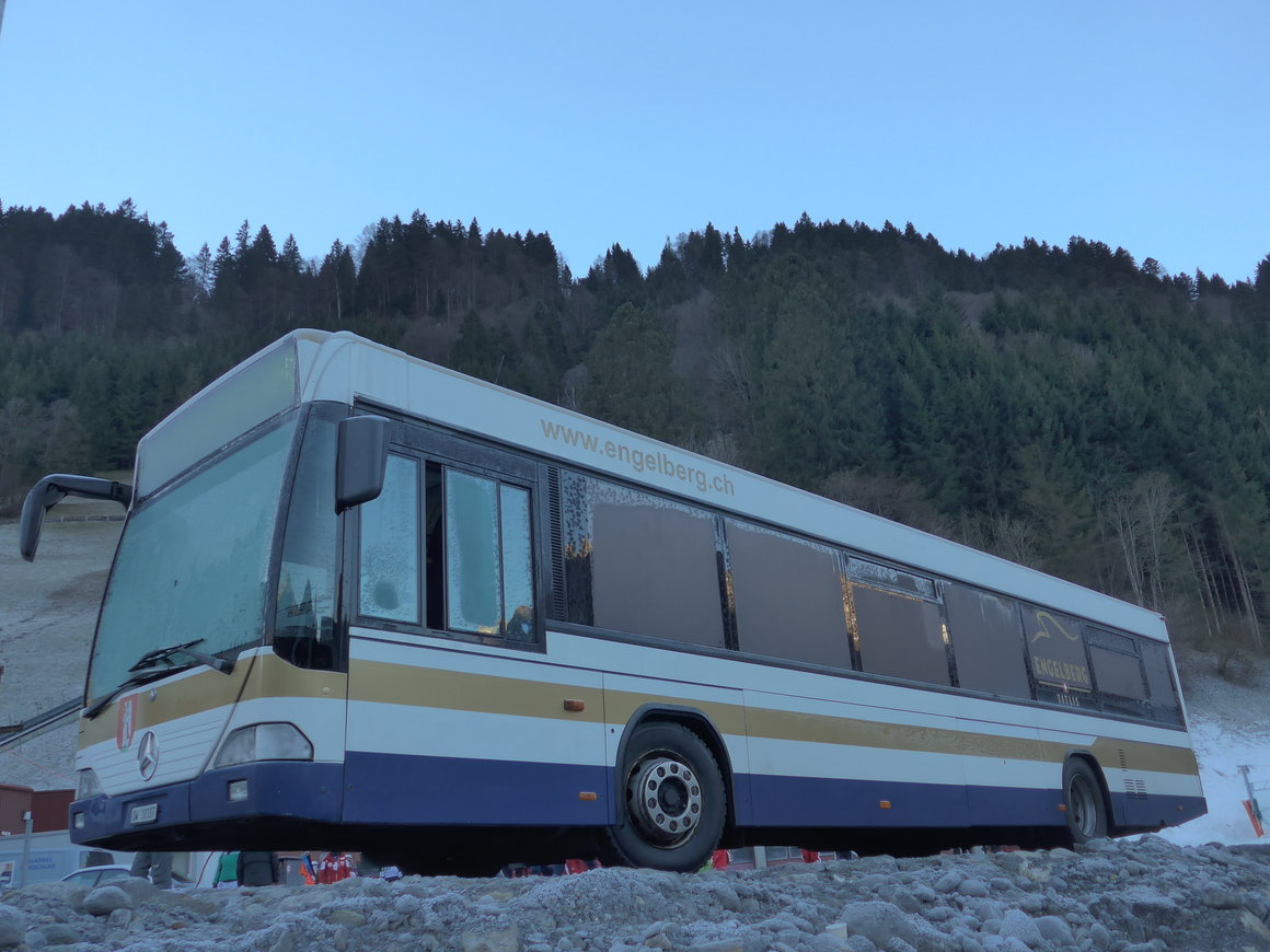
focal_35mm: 30
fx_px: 1101
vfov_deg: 46.8
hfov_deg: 60.0
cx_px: 639
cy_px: 471
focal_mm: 6
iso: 160
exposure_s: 1/400
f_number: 2
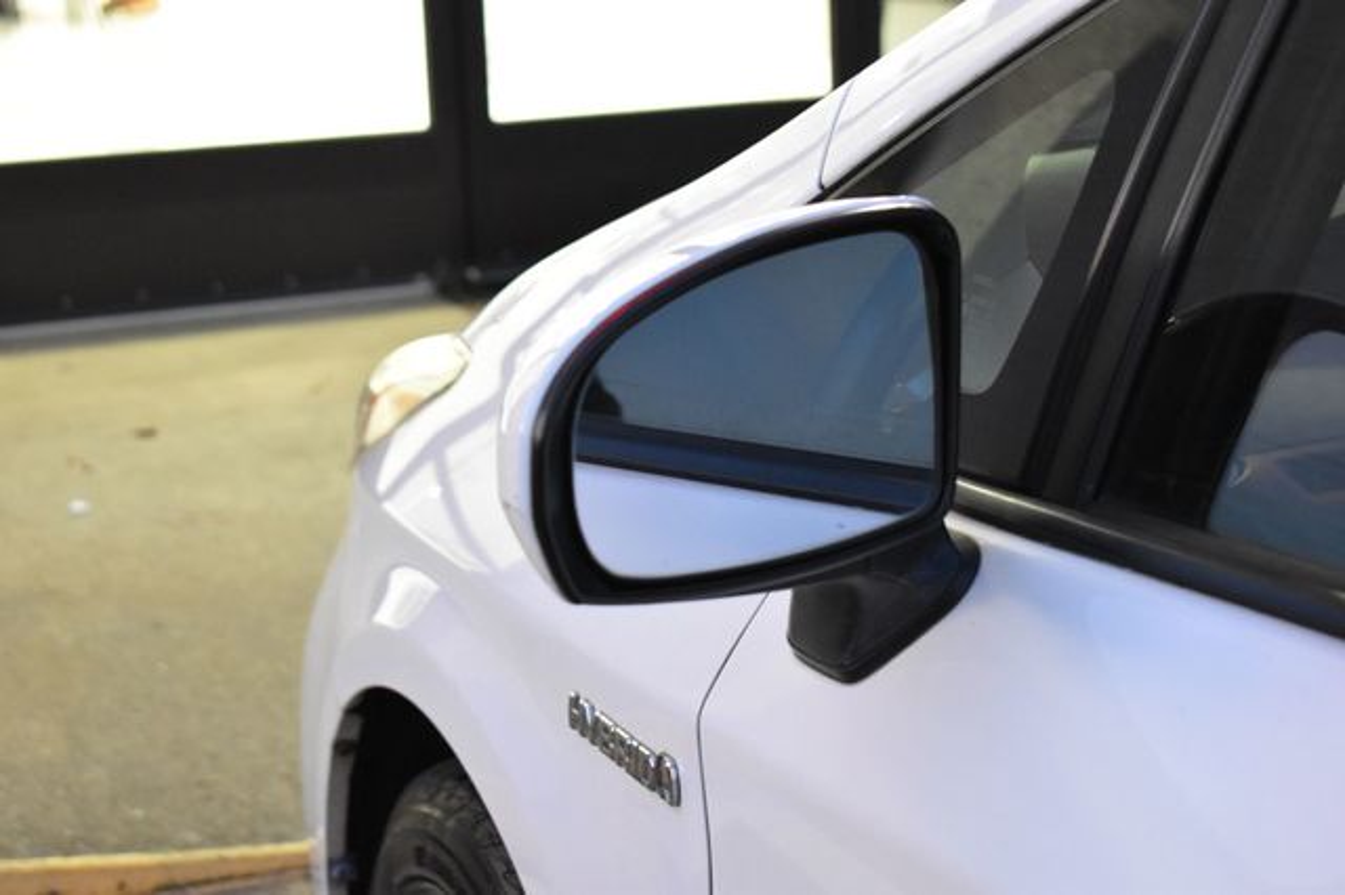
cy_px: 448
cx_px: 672
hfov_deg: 28.1
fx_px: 2688
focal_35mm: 72
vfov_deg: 18.9
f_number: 5.3
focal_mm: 48
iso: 3200
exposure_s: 1/25
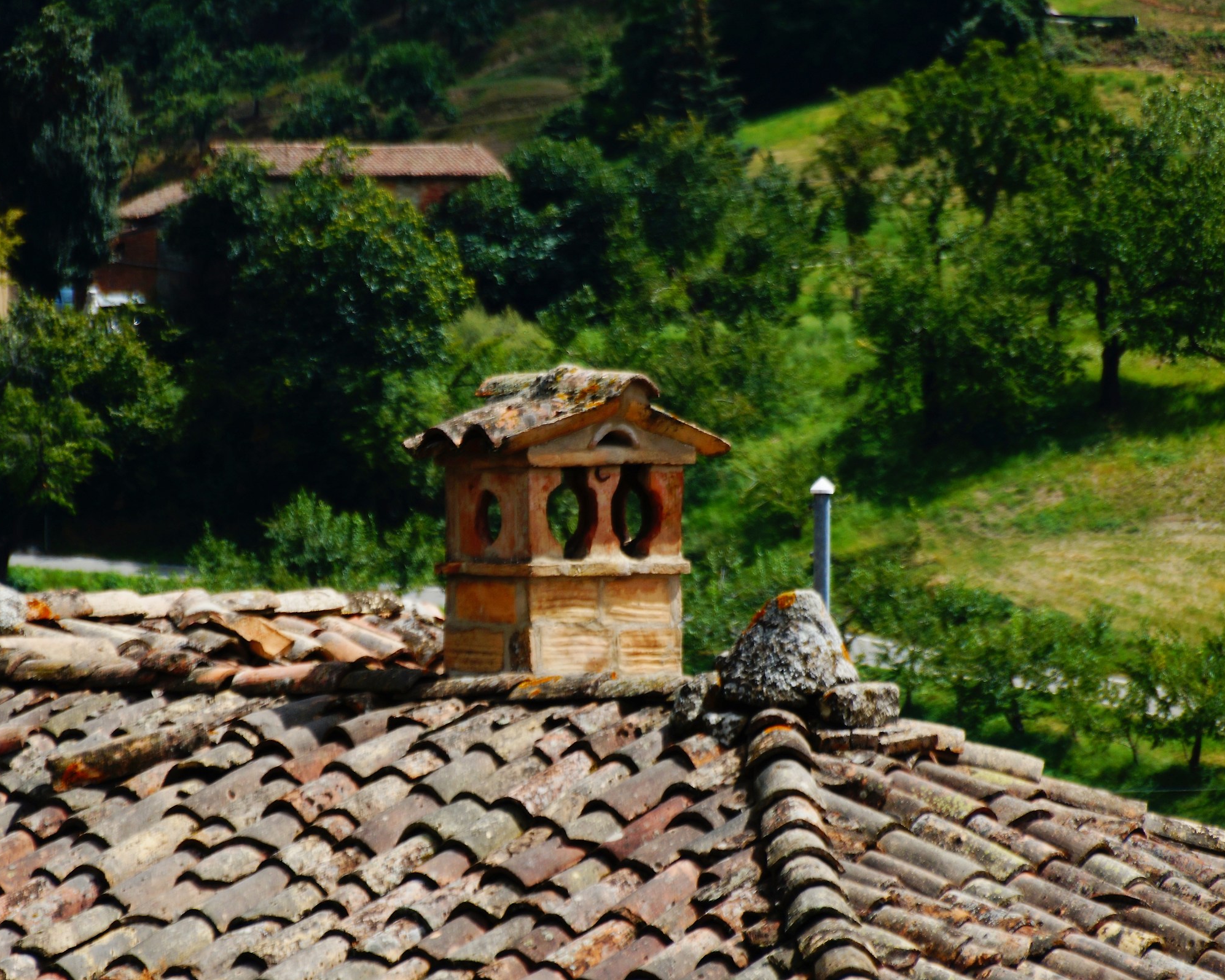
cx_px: 573
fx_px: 9211
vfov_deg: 6.1
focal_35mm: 254
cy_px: 490
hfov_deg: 7.6
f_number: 5.6
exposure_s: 1/250
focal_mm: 150
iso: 100
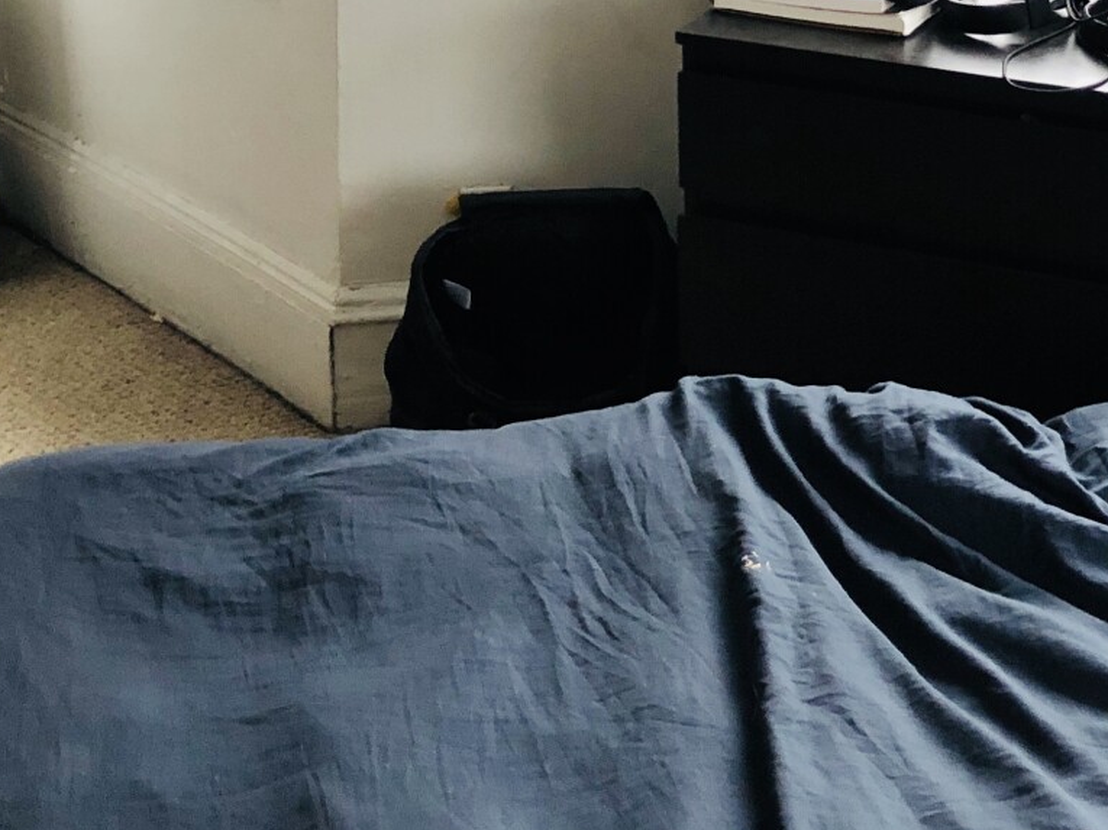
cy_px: -35
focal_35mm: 75
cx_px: 891
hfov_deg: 25.5
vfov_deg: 19.0
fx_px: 2399
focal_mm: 3.99
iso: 64
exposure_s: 1/15
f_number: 1.8
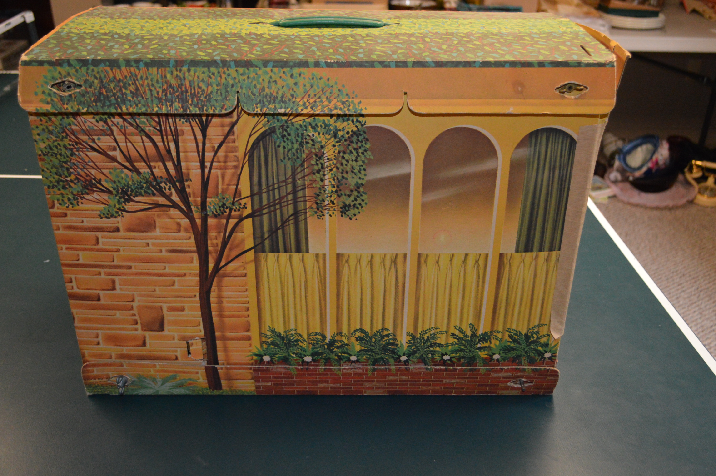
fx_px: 656
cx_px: 358
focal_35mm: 33
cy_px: 238
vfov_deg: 39.9
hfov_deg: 57.3
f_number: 4
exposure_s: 1/60
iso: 2500
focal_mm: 22
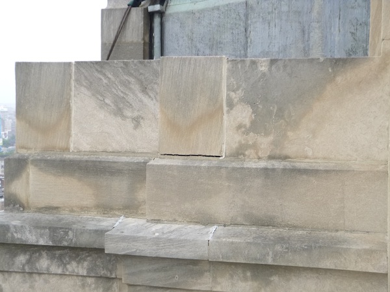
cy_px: 146
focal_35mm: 66
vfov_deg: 22.3
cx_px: 195
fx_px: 744
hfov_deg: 29.4
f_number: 5.4
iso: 200
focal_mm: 11.9
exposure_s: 1/160
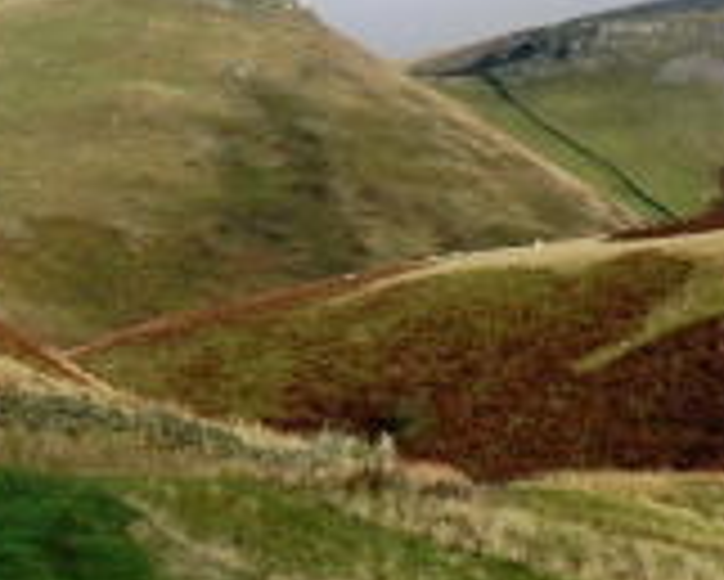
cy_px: 211
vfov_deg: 10.2
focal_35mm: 152
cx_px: 112
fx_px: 3259
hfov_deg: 12.6
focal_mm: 9.6
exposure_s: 1/400
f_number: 6.3
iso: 80
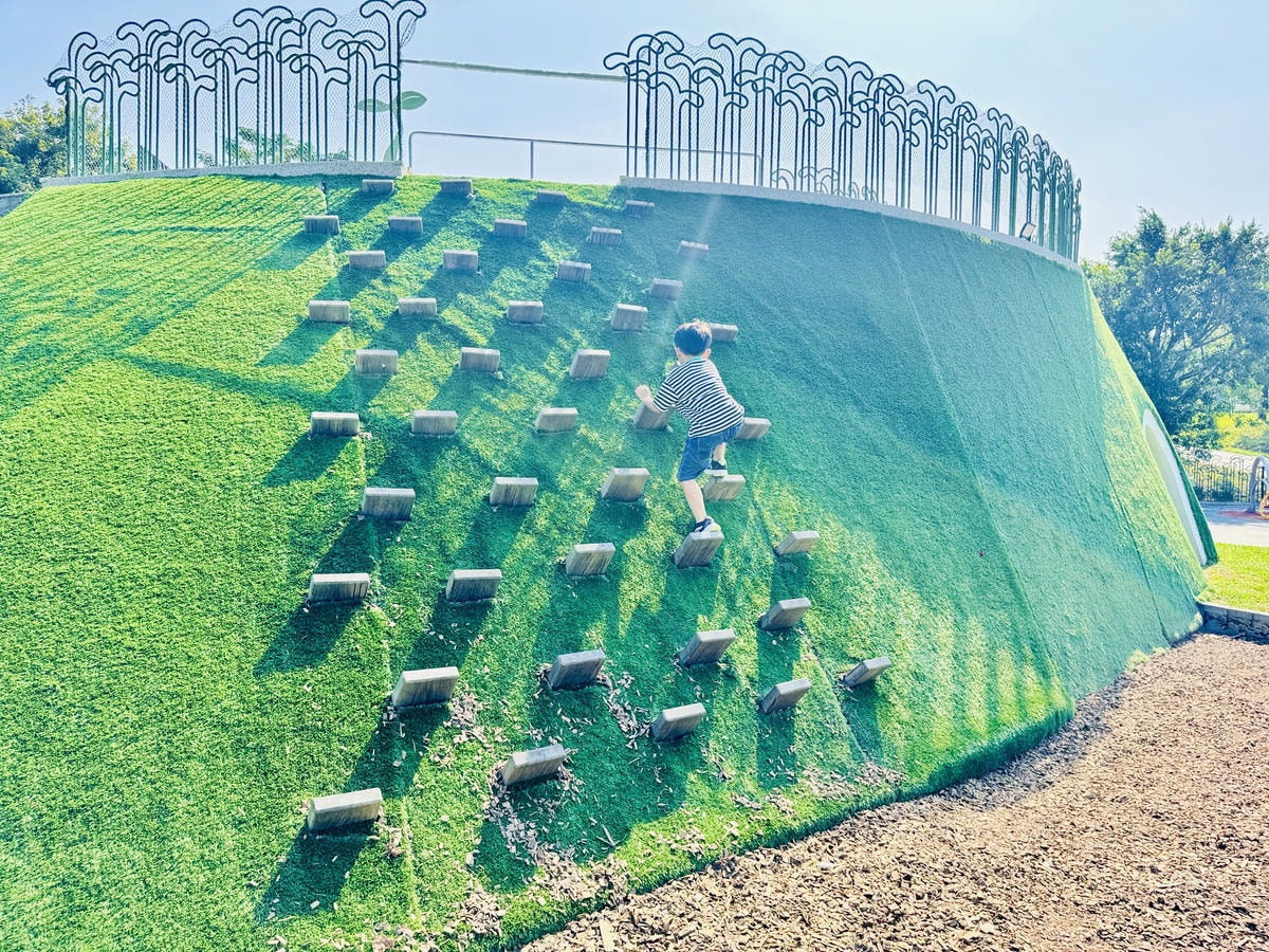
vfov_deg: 56.8
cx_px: 634
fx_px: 880
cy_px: 476
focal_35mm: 24
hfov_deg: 71.6
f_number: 1.78
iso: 80
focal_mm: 6.76
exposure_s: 1/1524
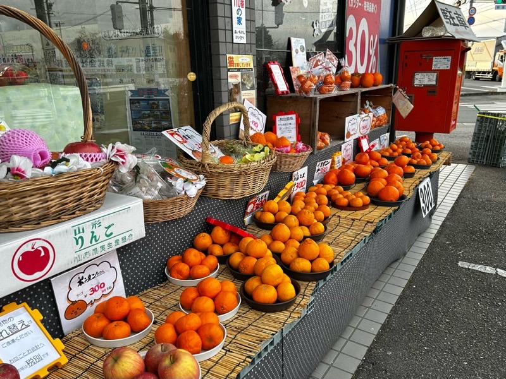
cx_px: 253
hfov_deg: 67.3
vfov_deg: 53.1
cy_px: 190
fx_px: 380
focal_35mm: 26
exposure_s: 1/254
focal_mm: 5.7
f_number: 1.5
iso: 40
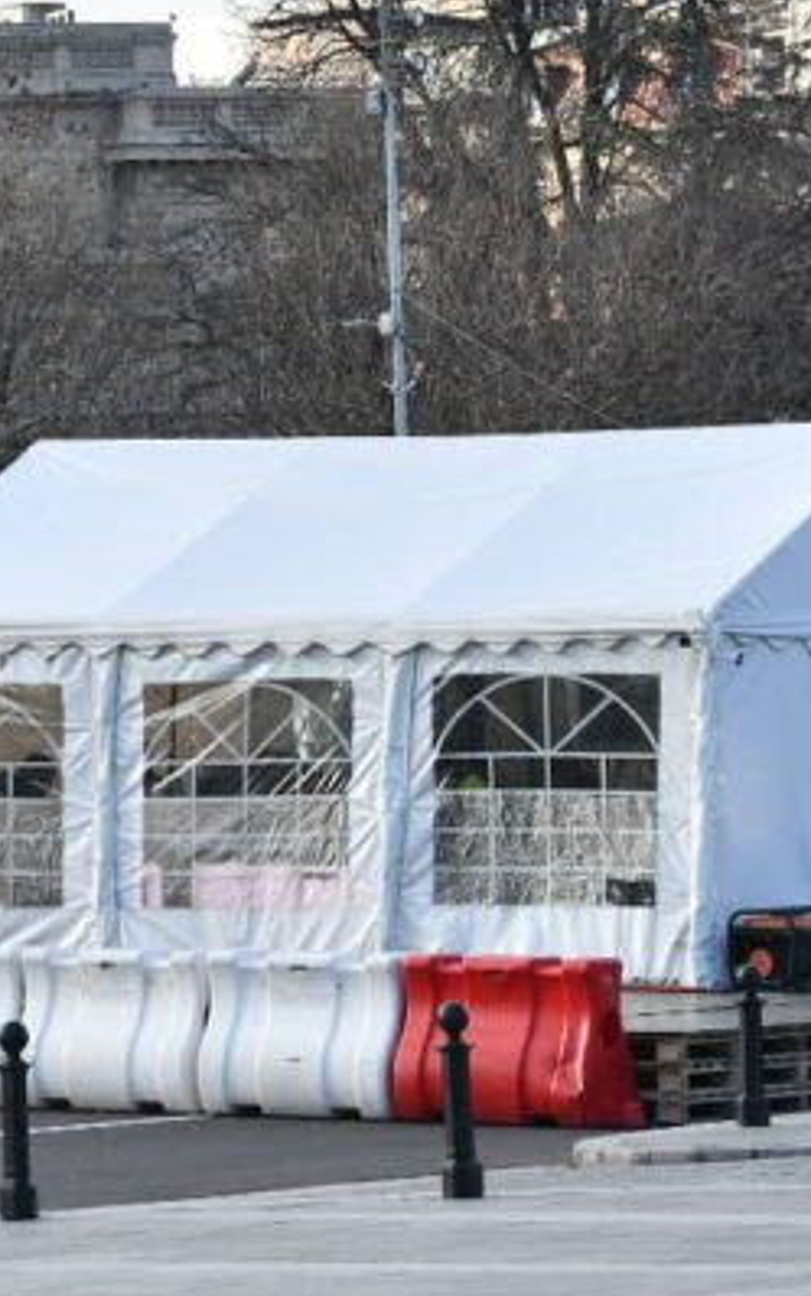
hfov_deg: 5.3
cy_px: 497
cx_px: 117
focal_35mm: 249
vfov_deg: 8.4
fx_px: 8799
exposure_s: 1/2500
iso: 800
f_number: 5
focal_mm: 95
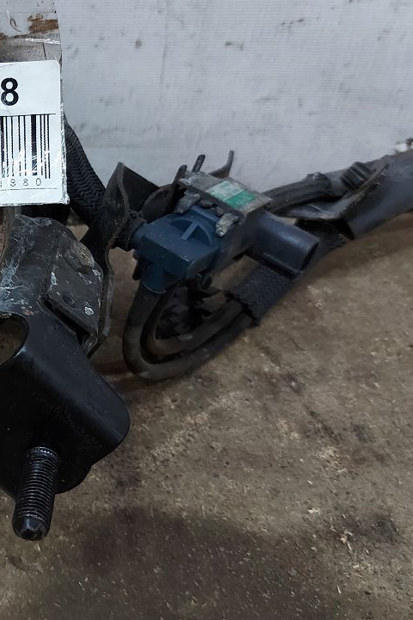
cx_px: -74
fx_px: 826
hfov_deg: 25.4
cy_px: 267
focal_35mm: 48
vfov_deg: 41.0
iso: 125
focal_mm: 5.23
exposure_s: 1/50
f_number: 1.8
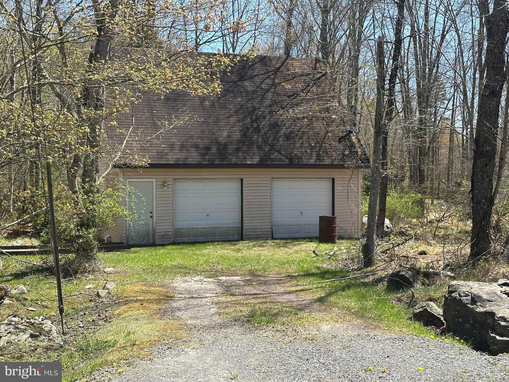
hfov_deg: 39.7
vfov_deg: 30.3
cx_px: 254
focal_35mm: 48
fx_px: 706
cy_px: 191
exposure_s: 1/1695
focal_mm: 6.86
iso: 64
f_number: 1.78
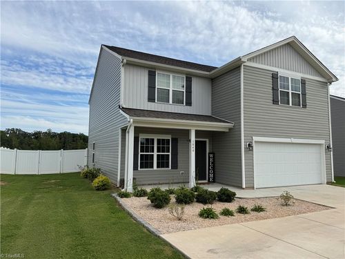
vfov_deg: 56.8
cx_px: 172
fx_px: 239
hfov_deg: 71.6
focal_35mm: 24
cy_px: 130
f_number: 1.78
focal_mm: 6.76
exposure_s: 1/3802
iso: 80
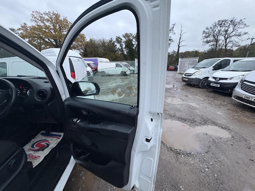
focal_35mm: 14
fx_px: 103
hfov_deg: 102.1
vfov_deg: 85.7
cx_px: 128
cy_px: 96
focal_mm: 2.22
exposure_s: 1/60
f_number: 2.2
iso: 320
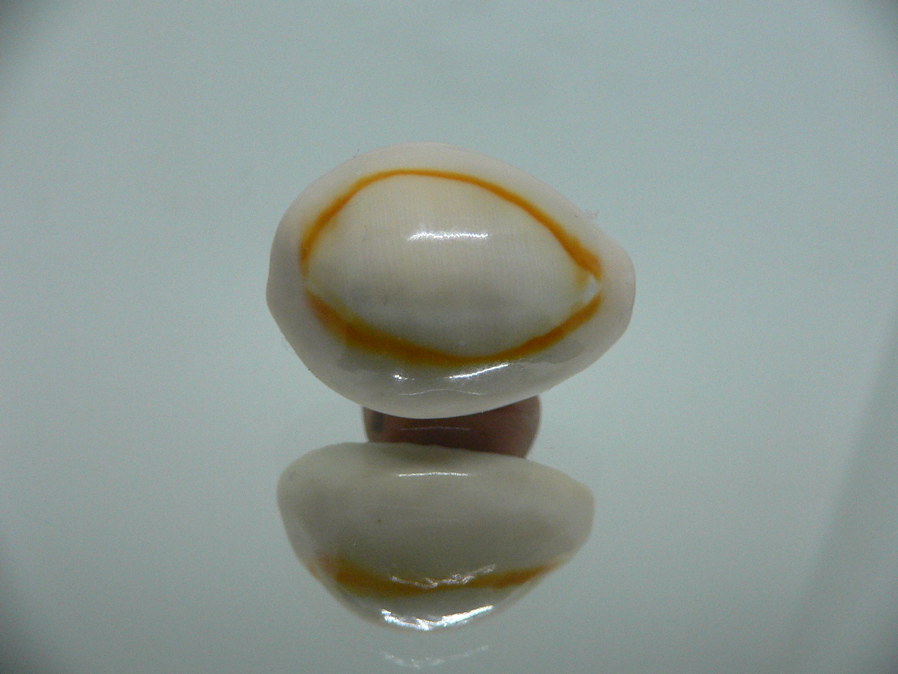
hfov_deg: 52.6
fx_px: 908
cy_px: 337
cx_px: 449
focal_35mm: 35
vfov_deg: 40.7
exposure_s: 1/60
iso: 200
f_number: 2.8
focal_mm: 4.6
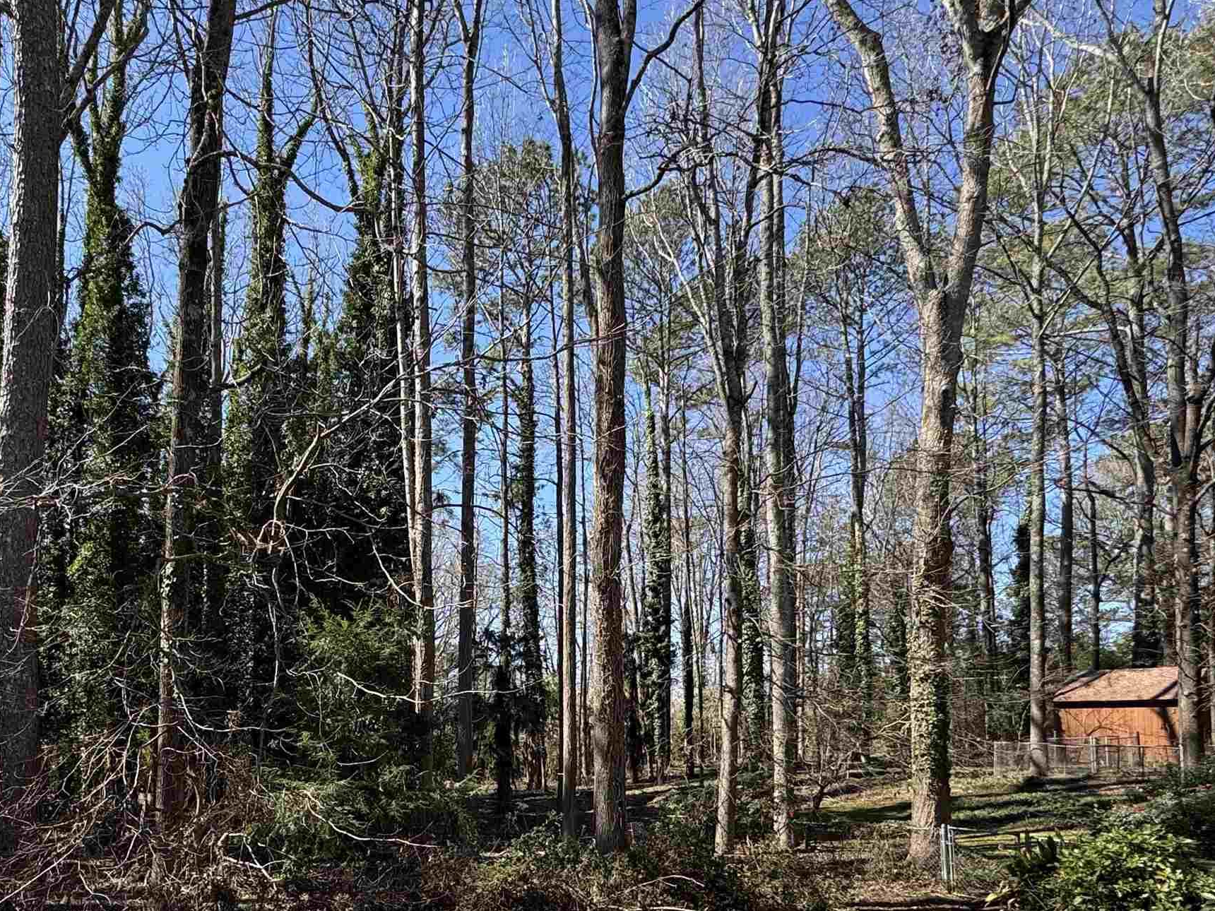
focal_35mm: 25
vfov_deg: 52.1
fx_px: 877
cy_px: 699
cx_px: 364
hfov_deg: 66.7
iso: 40
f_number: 2.2
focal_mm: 2.22
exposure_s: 1/338
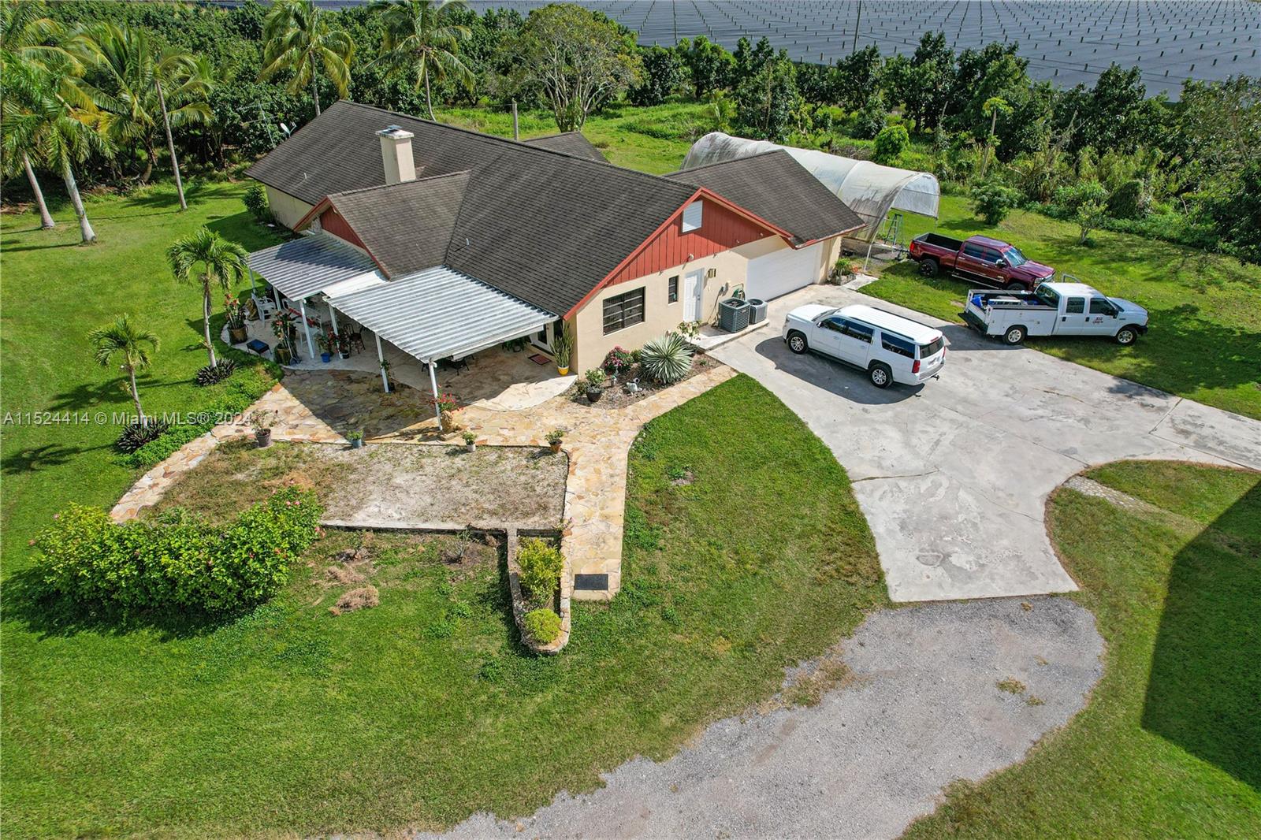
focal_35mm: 22
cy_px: 420
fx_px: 770
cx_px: 630
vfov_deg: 57.2
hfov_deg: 78.6
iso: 100
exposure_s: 1/2500
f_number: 2.8
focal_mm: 8.38
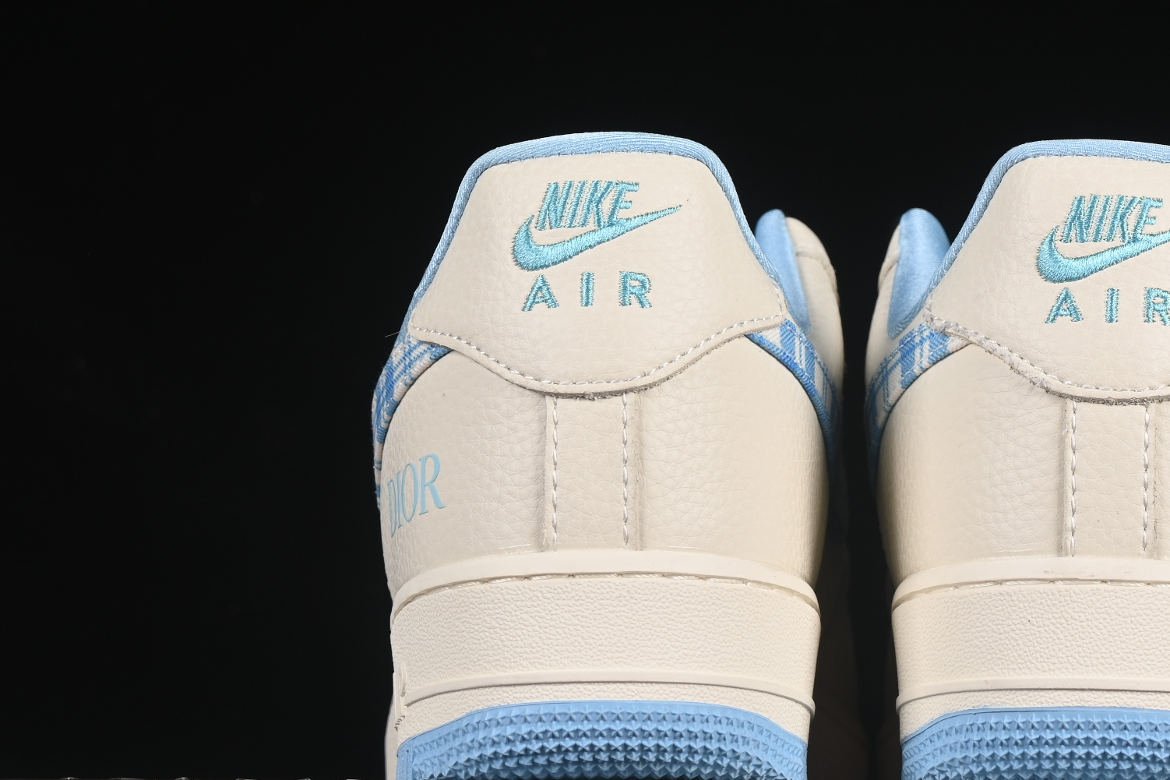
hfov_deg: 14.7
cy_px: 334
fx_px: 4517
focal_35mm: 139
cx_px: 878
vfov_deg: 9.9
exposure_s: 1/80
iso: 160
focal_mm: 50
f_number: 8
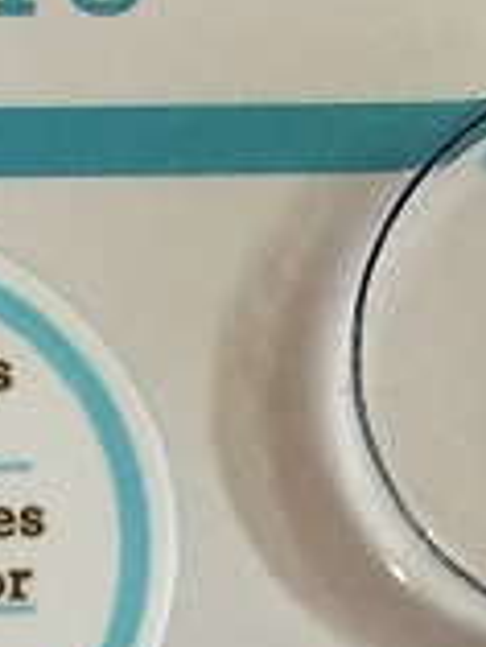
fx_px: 3458
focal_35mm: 185
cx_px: 461
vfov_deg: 10.5
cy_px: 758
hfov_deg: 8.0
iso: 50
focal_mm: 4.15
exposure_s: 1/33
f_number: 2.2
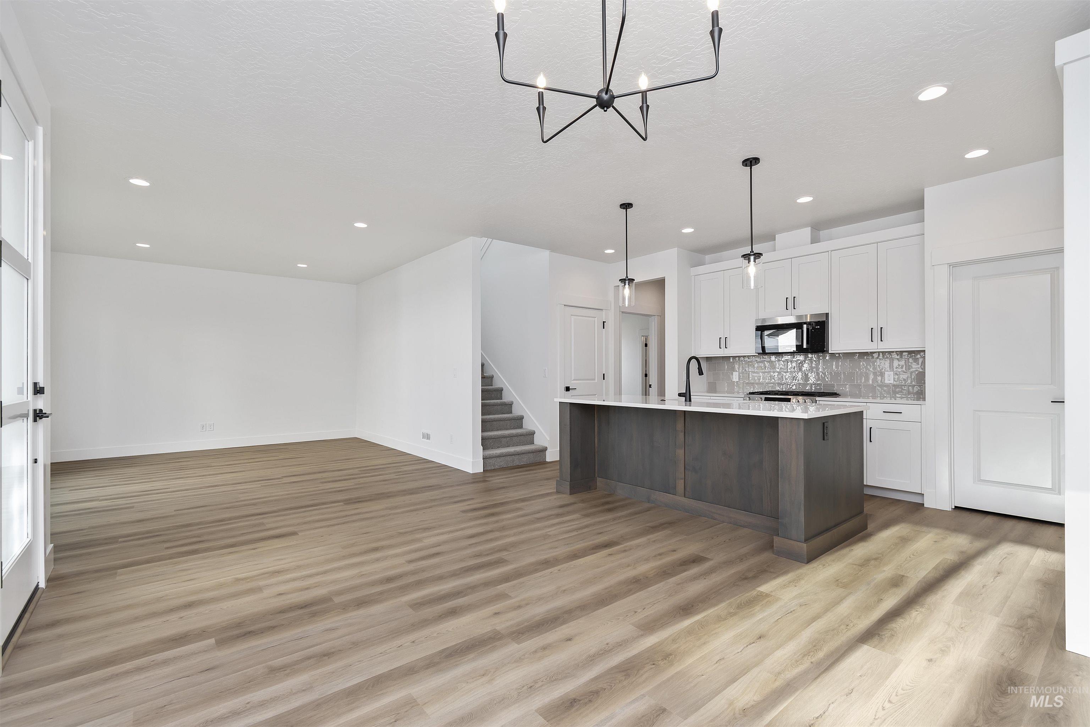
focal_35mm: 15
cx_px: 545
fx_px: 454
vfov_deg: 77.3
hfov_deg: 100.4
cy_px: 364
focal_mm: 10
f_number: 6.3
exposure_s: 1/25
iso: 320
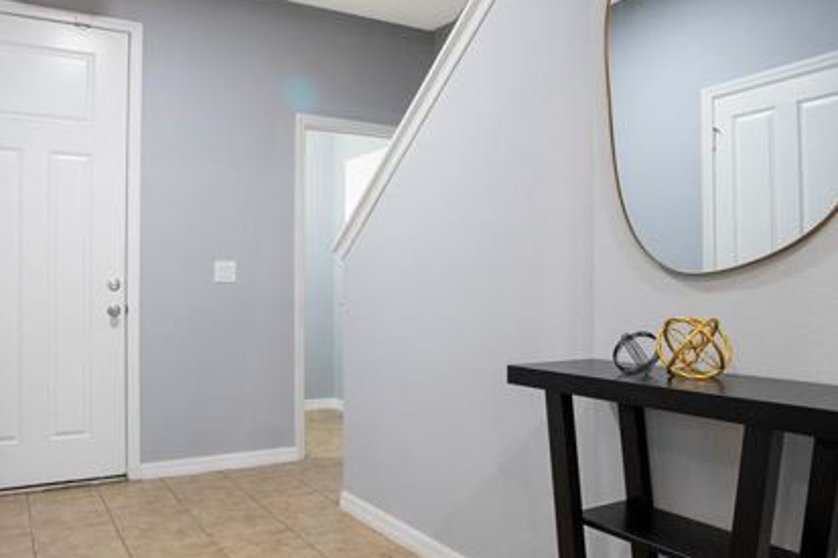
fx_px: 675
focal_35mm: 29
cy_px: 273
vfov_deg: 44.9
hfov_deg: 63.6
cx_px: 387
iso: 1000
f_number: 7.1
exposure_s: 1/13
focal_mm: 17
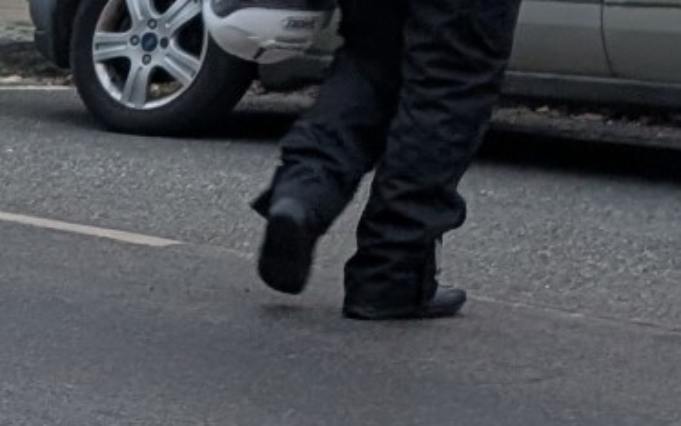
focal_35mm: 177
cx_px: -1216
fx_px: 3286
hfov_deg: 9.7
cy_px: 1007
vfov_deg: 7.0
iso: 47
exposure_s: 1/100
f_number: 1.68
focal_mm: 6.9
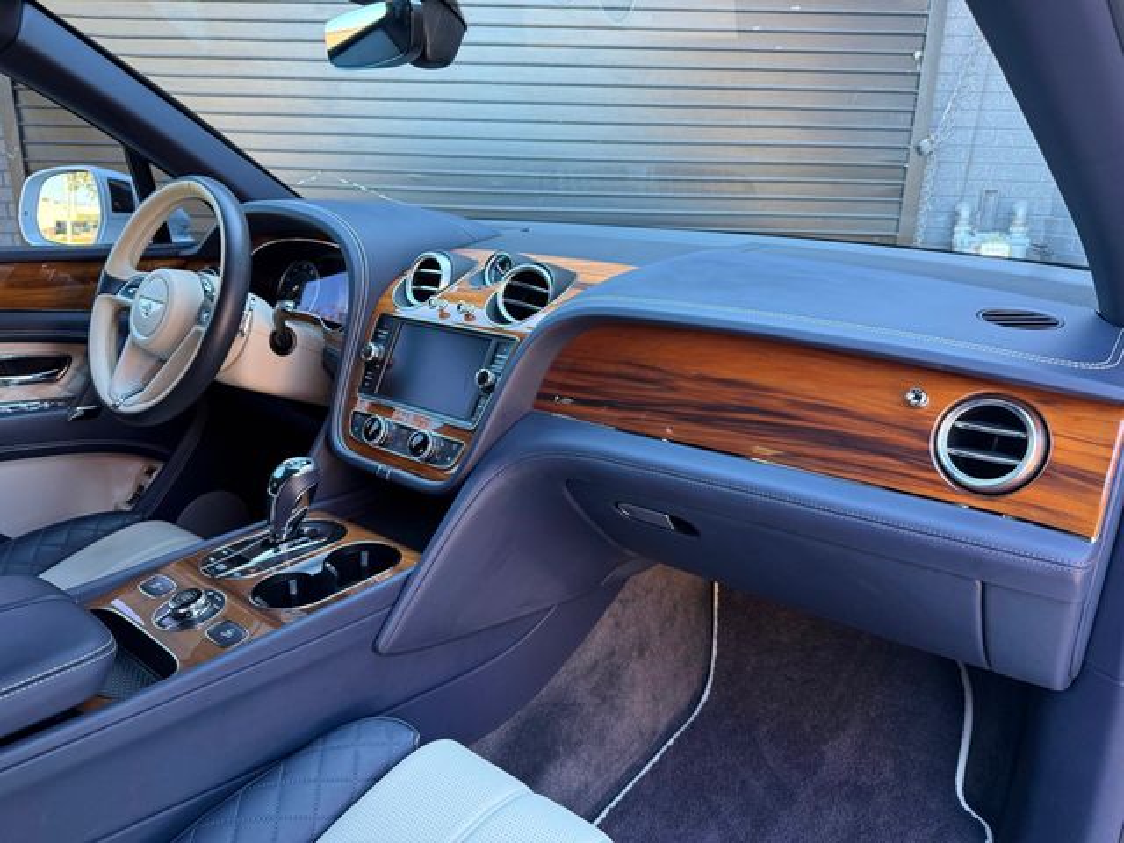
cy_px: 422
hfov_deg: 71.6
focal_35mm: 24
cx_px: 562
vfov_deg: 56.8
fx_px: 779
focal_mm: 6.76
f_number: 1.78
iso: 200
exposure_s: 1/98
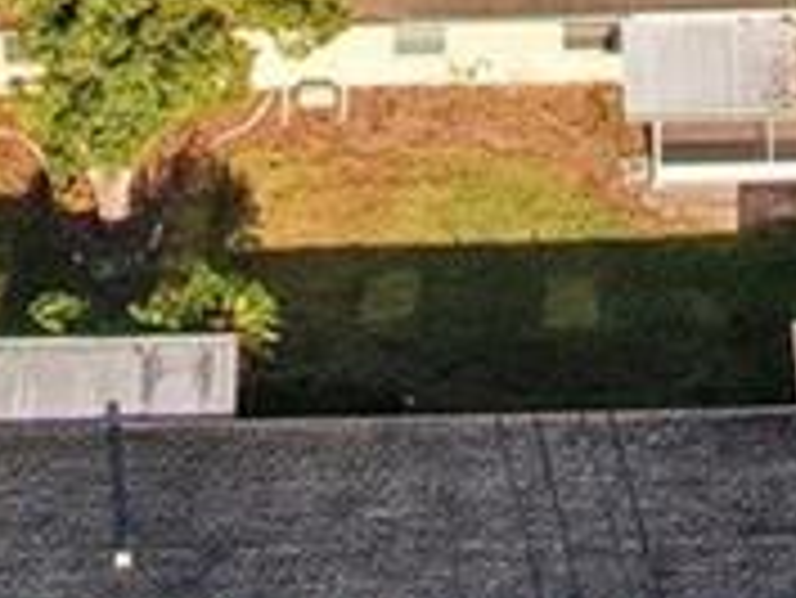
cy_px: -1763
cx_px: 594
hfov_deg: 10.3
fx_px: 4395
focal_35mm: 191
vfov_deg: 6.4
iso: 150
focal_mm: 8.4
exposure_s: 1/640
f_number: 2.8
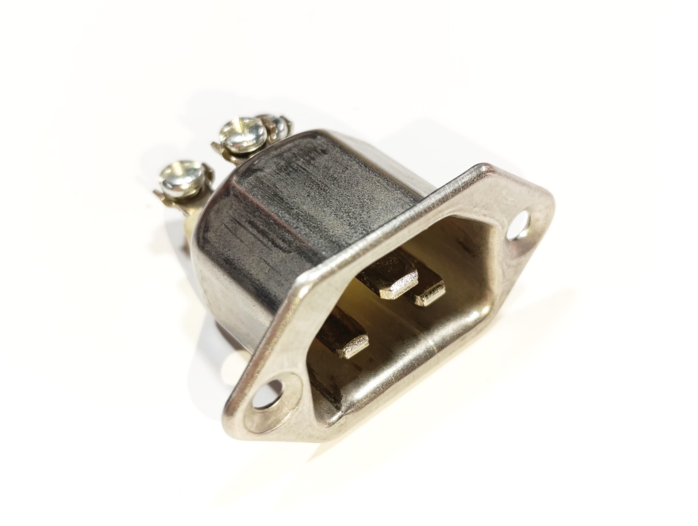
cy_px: 263
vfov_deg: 59.0
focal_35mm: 23
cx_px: 349
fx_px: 464
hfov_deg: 73.8
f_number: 1.6
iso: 500
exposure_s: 1/100
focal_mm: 6.14
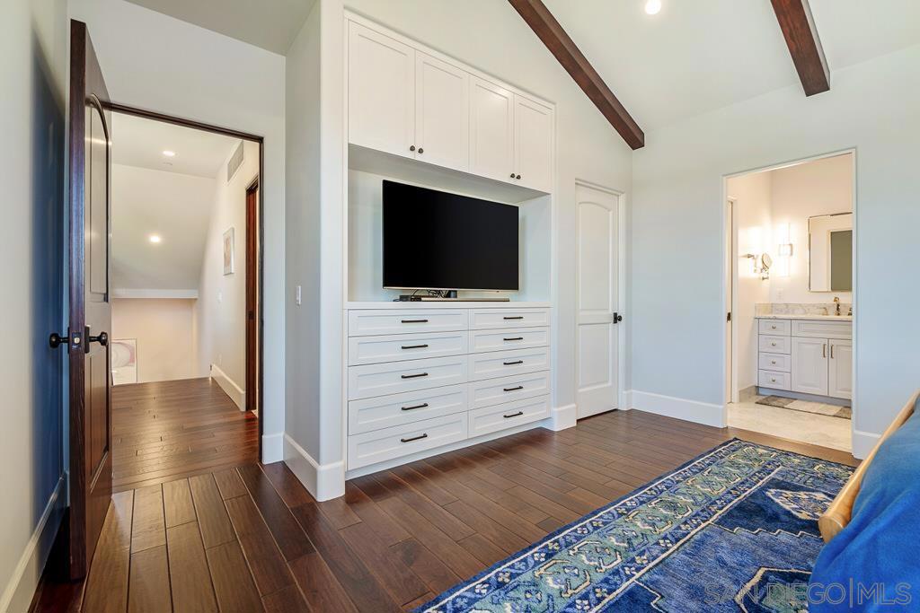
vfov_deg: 77.3
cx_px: 460
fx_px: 383
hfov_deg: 100.4
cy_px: 306
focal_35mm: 15
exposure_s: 1/15
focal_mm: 10
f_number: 7.1
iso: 100
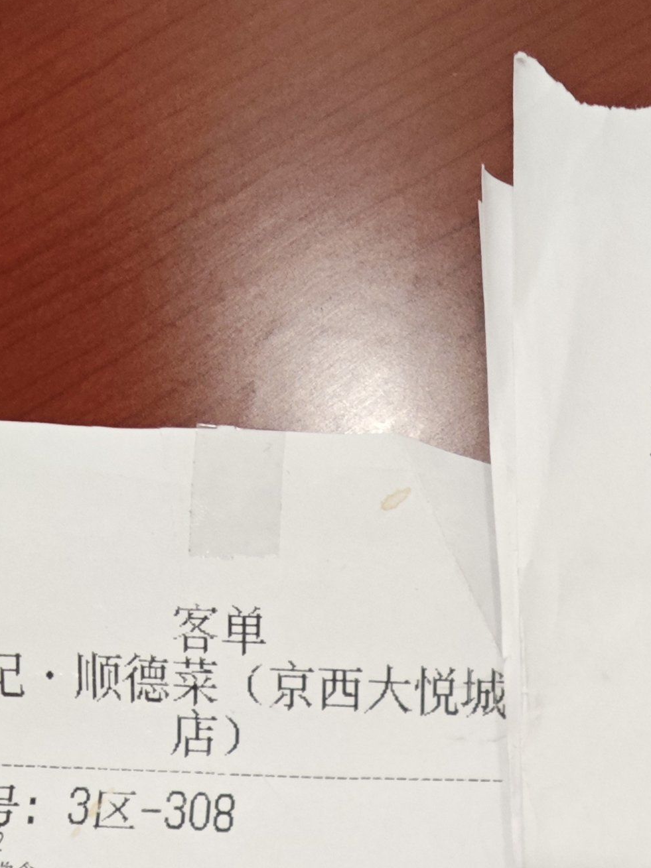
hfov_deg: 29.6
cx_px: 517
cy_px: 707
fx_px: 1204
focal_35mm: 48
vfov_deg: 38.1
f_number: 1.8
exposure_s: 1/50
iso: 125
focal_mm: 2.03
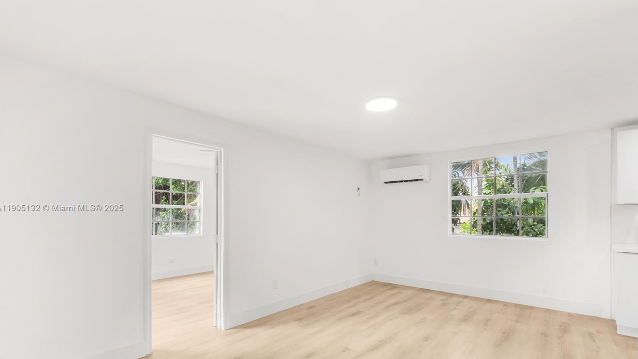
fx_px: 288
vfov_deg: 63.5
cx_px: 317
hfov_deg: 95.9
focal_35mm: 17
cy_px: 208
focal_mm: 16
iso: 250
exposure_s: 1/3
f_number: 13
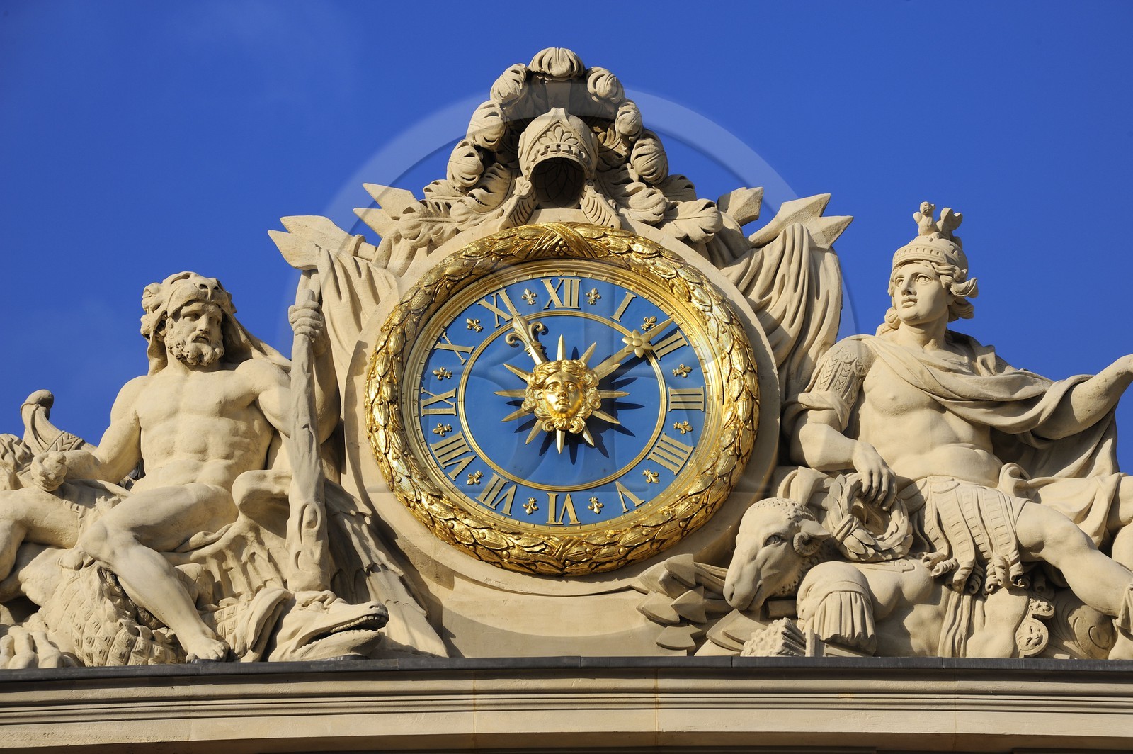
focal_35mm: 200
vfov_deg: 6.9
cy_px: 377
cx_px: 566
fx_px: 6289
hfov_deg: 10.3
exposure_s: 1/400
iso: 200
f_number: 11
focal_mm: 200
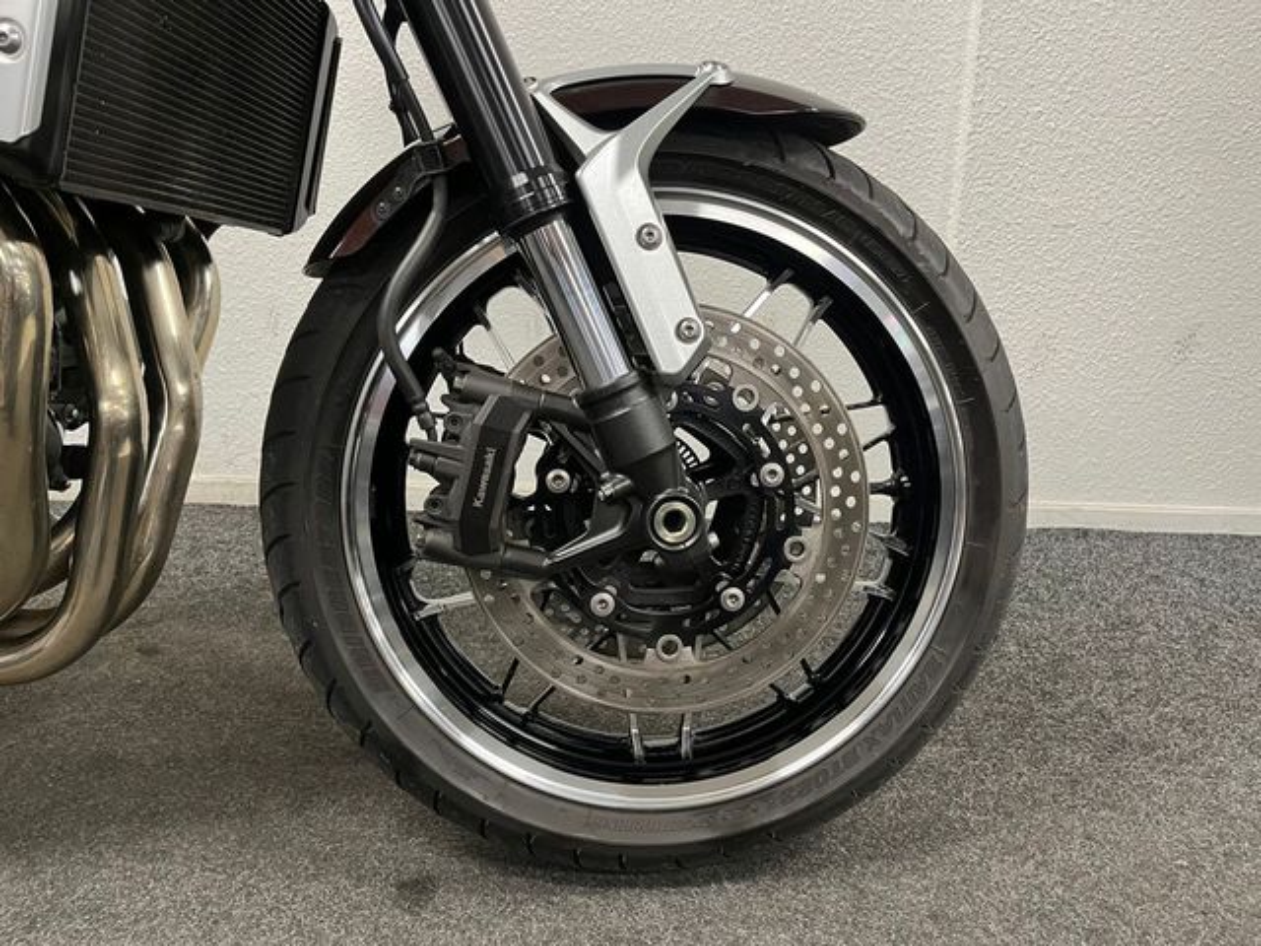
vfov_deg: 53.1
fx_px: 947
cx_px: 630
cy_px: 473
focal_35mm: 26
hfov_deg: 67.3
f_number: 1.6
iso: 200
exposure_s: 1/50
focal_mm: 5.1
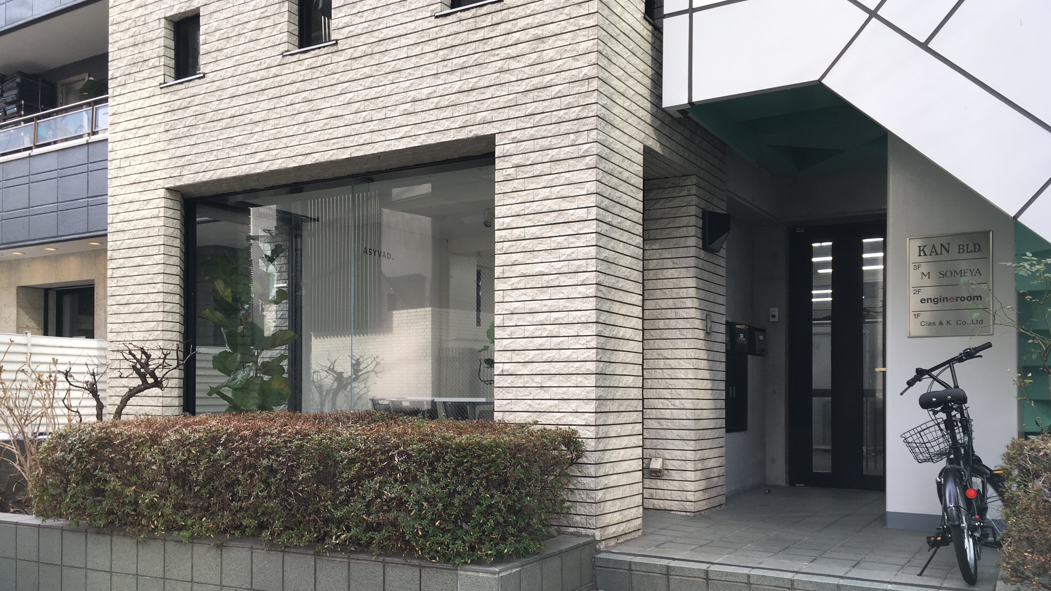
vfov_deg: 36.4
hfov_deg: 61.0
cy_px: 381
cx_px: 522
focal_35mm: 32
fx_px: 892
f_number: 2.2
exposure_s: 1/120
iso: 25
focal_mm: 4.15
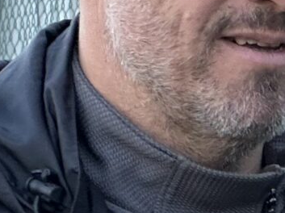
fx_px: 4598
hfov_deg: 3.6
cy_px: 491
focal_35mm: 559
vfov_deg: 2.6
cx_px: 171
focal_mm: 9
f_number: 2.8
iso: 50
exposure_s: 1/99
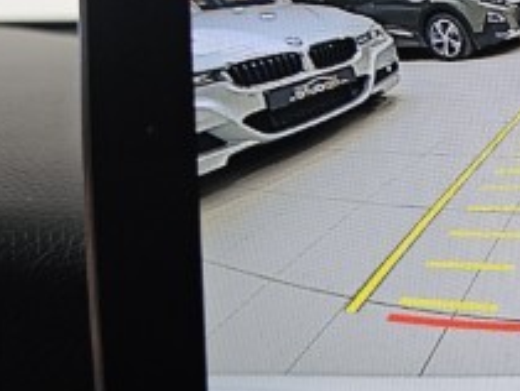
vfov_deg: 21.0
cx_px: 560
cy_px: 181
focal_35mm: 70
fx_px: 1053
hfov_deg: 25.8
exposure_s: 1/50
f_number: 1.7
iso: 64
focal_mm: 6.3
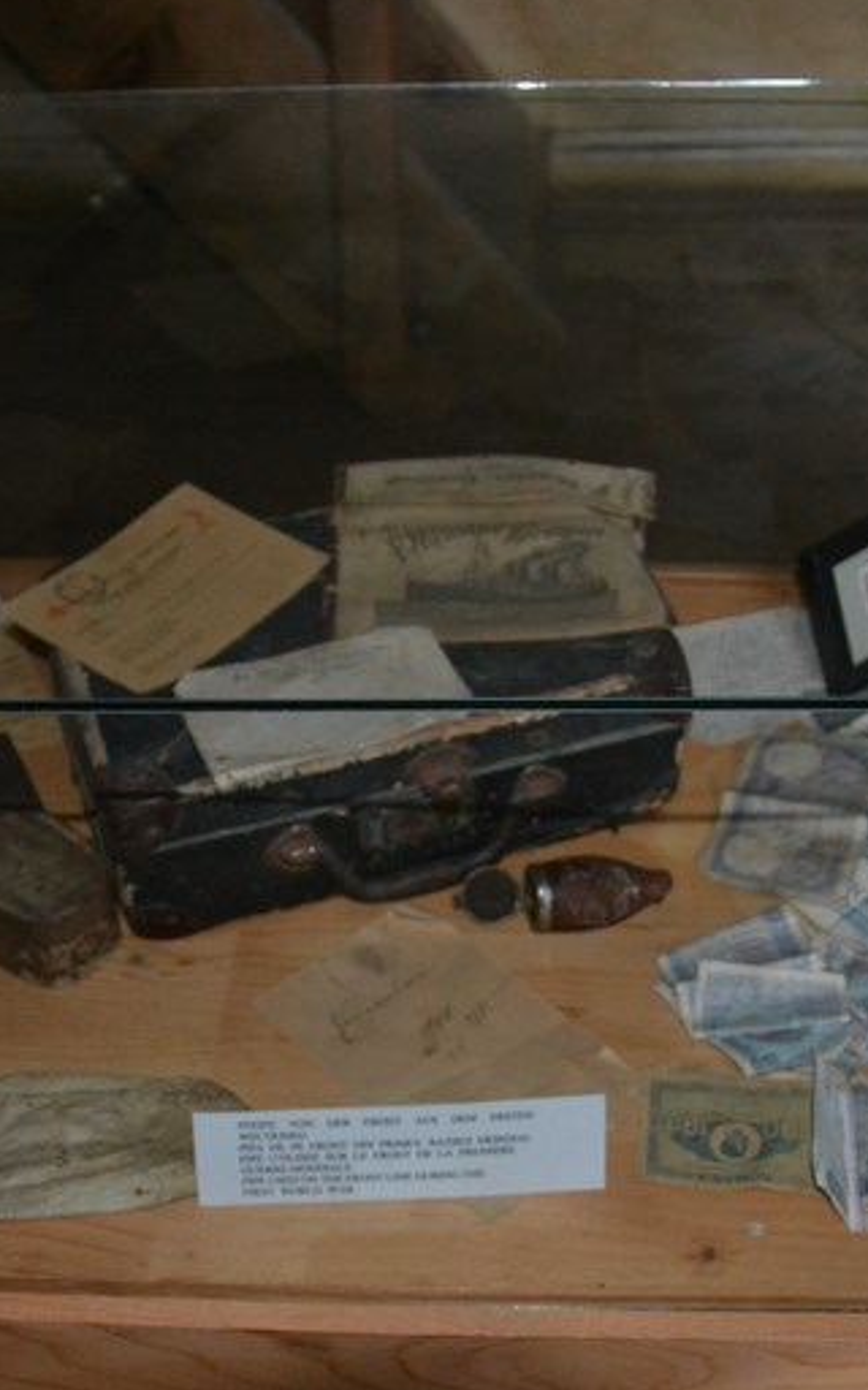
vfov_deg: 46.2
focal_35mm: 43
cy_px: 705
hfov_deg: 29.9
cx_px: 453
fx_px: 1628
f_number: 3.5
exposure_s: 1/60
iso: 2200
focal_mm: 18
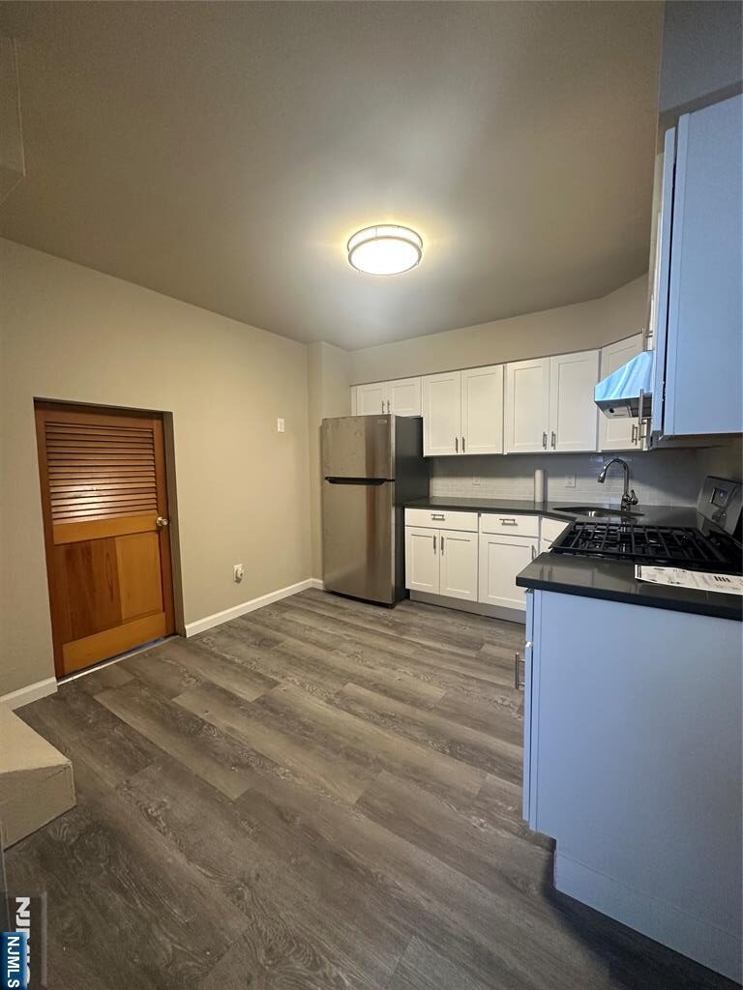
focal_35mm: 14
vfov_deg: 102.1
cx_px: 372
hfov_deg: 85.7
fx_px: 401
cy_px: 495
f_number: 2.2
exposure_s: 1/60
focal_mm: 2.22
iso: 250
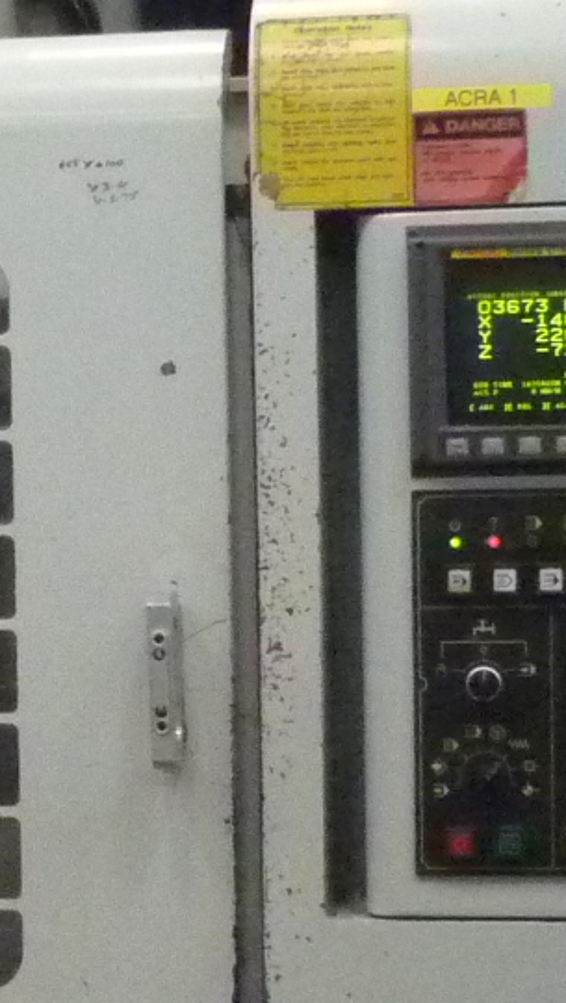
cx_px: -321
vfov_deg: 15.7
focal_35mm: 136
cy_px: 736
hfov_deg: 8.7
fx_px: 3622
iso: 800
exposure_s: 1/25
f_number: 2.8
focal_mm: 5.5
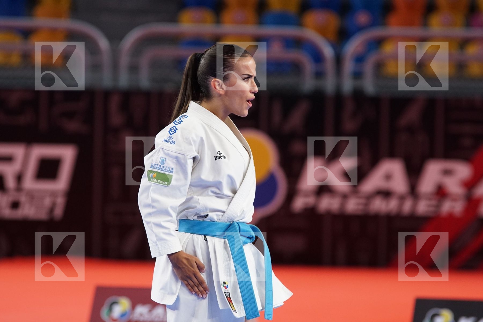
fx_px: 3622
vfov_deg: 5.1
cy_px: 161
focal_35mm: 270
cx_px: 242
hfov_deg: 7.6
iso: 1000
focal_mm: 180
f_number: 3.2
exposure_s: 1/400
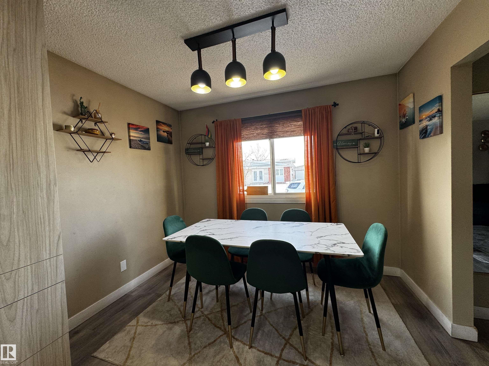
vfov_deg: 85.7
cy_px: 183
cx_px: 244
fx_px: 198
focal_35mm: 14
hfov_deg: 102.1
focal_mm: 2.22
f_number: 2.2
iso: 100
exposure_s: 1/120
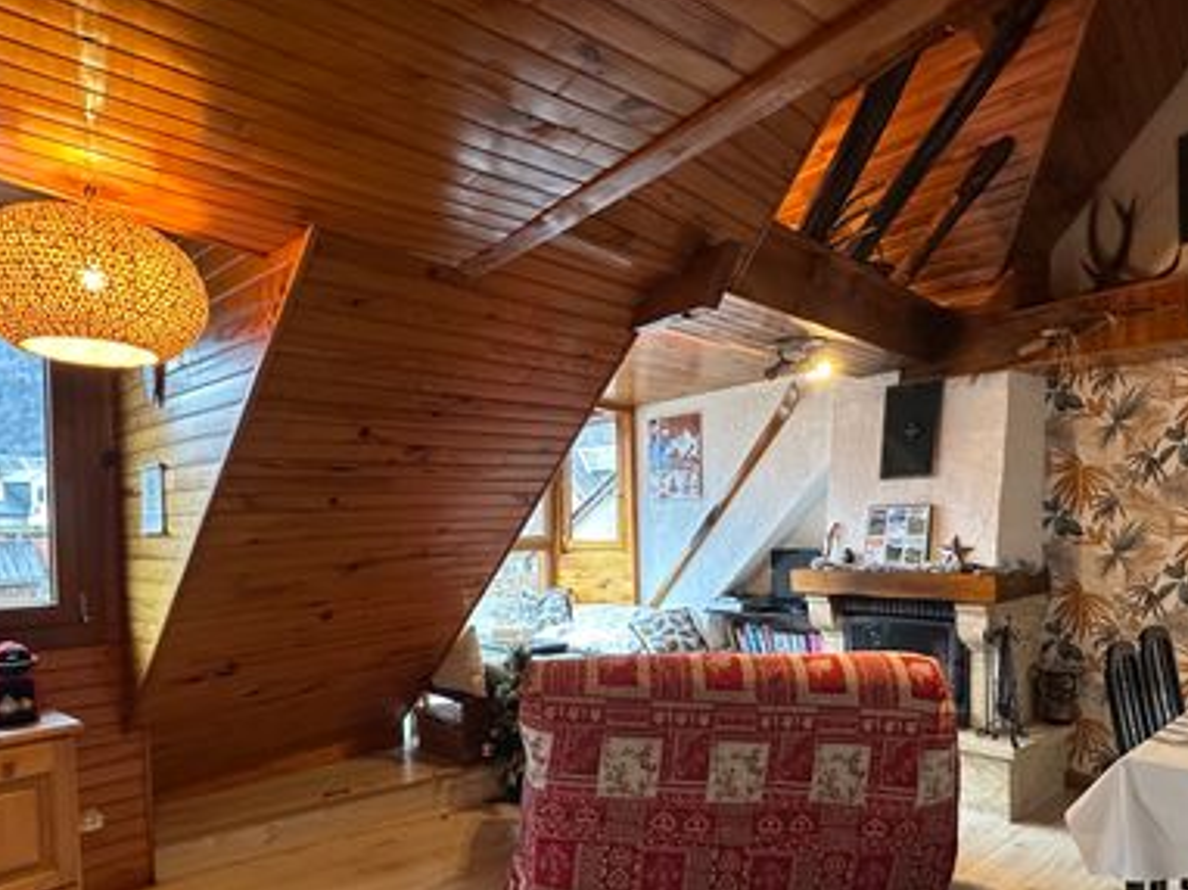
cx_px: 619
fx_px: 755
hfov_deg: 76.4
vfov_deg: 60.3
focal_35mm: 22
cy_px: 551
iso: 250
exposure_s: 1/50
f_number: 2.2
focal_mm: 2.22
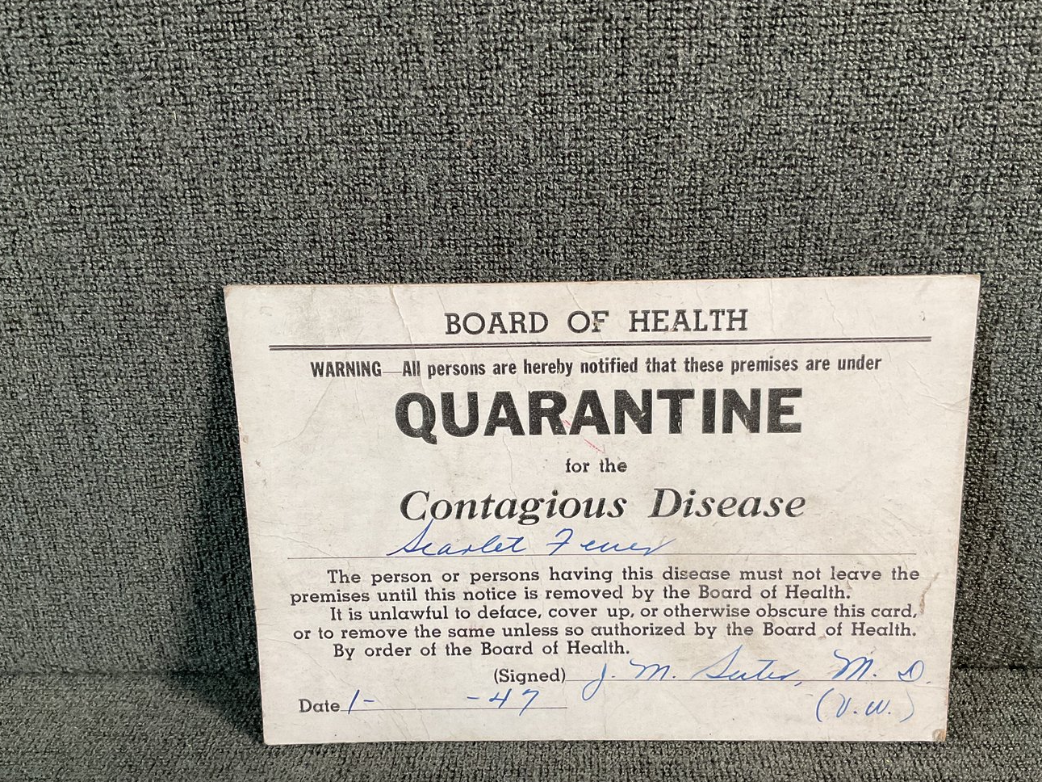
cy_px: 451
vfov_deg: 41.7
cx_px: 575
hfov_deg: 53.9
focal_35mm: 34
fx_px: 1023
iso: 80
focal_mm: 3
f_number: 1.8
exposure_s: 1/60
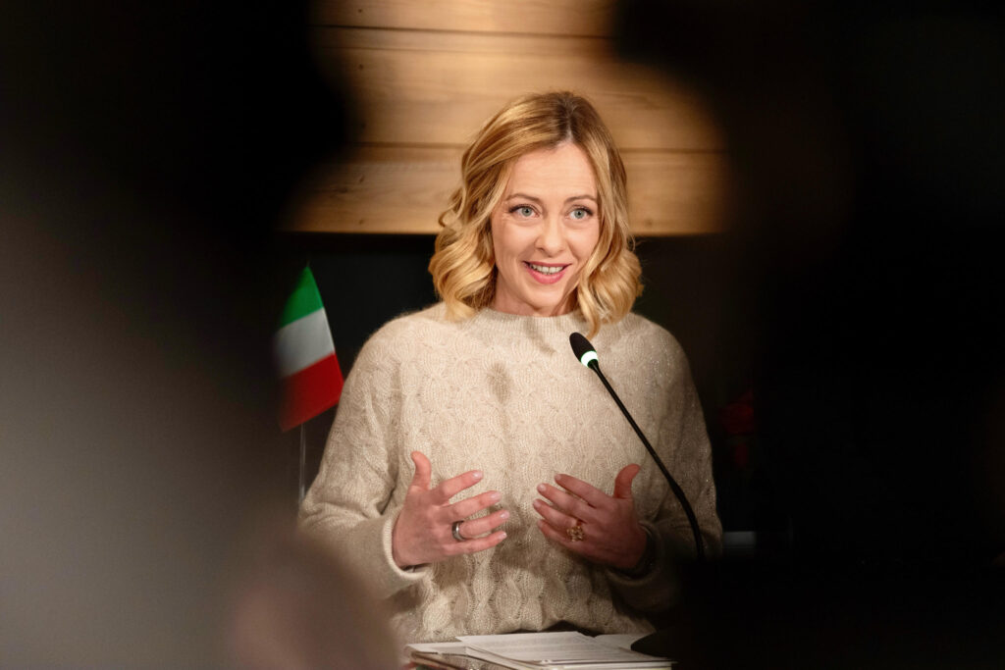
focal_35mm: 118
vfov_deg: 11.6
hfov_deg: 17.3
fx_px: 3294
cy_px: 335
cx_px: 502
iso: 3200
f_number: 2.8
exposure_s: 1/200
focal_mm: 118
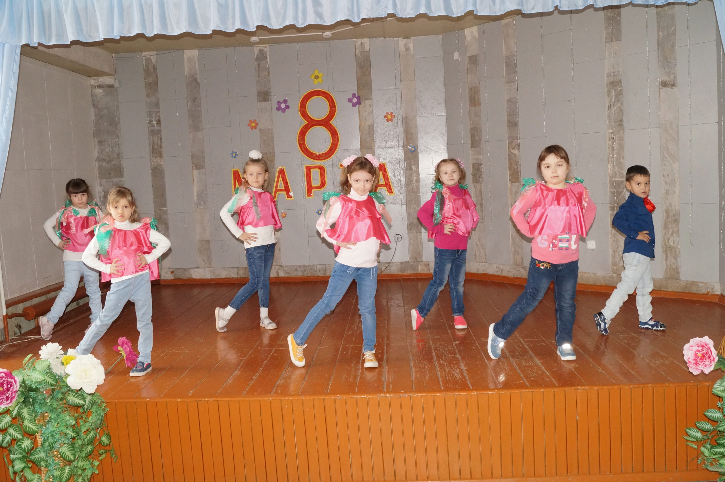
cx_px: 362
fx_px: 664
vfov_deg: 39.9
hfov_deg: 57.3
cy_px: 241
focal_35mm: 33
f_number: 9
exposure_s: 1/60
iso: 2000
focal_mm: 22
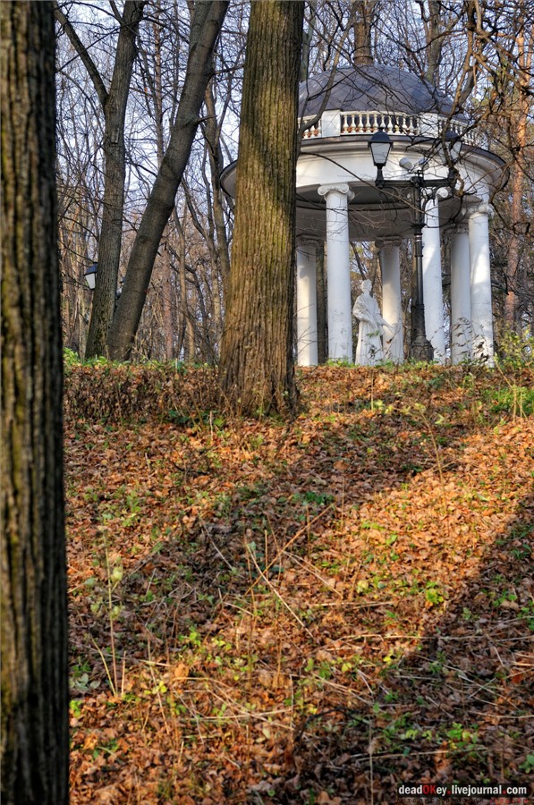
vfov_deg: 27.0
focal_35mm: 75
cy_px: 402
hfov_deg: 18.1
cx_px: 267
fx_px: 1674
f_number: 4.5
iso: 320
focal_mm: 50
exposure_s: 1/320
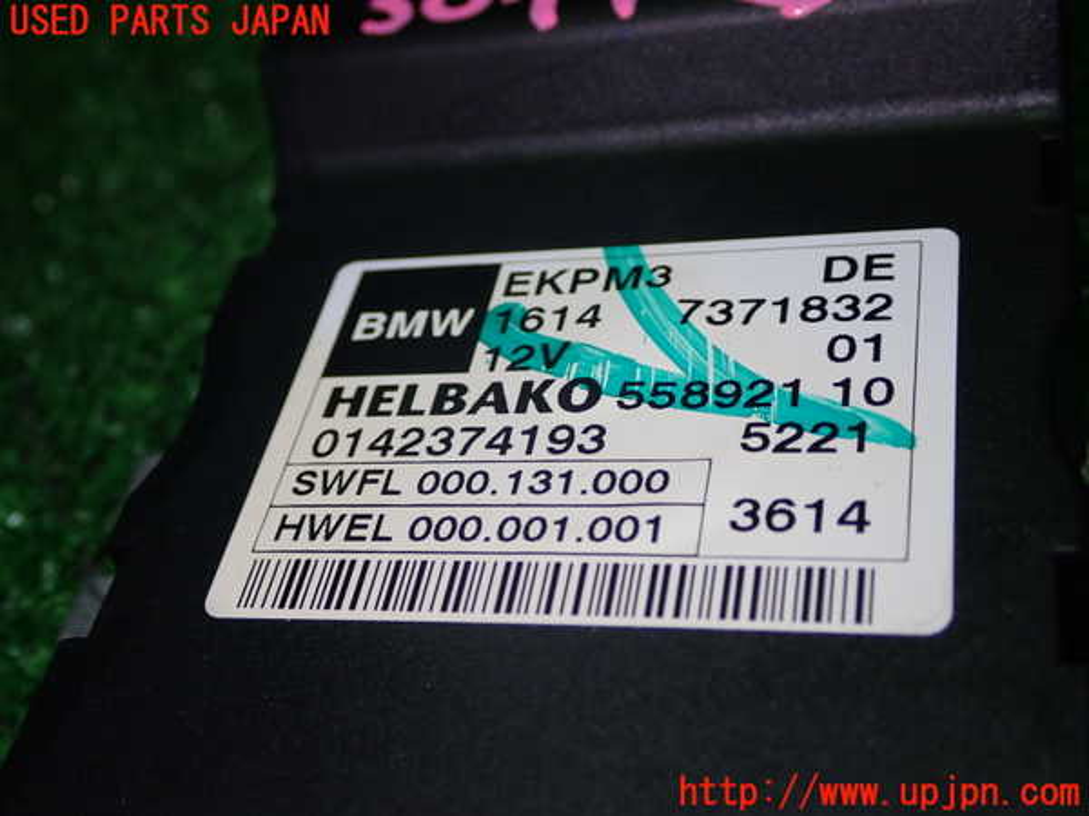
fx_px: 1479
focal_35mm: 47
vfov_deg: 30.9
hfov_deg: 40.4
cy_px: 408
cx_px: 544
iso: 200
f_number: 3.1
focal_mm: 8.4
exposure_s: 1/60
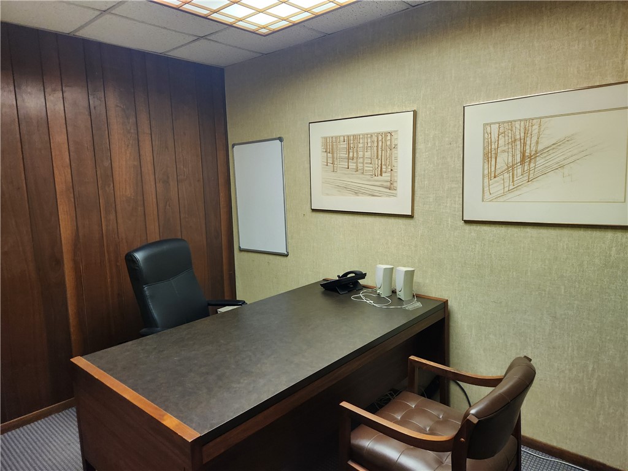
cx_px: 314
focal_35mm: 23
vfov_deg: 58.9
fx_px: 417
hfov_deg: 73.9
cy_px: 236
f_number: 1.8
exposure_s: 1/120
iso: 200
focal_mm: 5.4
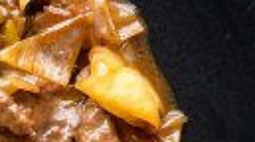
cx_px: 59
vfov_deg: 4.7
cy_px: 153
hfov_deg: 8.3
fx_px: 1748
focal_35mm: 259
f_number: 5
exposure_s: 1/25
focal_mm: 25
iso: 400
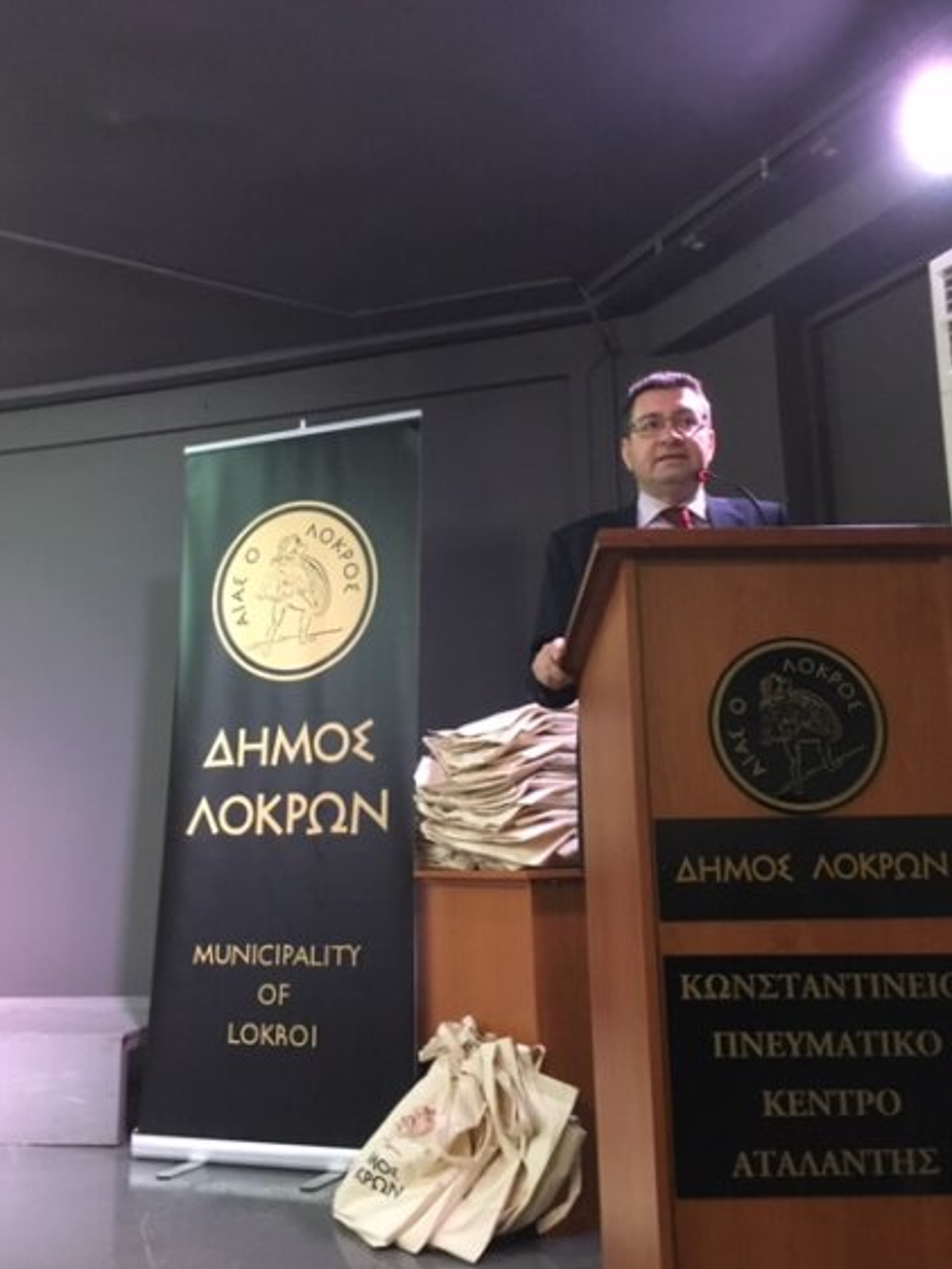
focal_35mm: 31
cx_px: 448
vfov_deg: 58.3
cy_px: 636
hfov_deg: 45.4
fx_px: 1136
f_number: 2.2
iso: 320
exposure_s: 1/17
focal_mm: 4.15
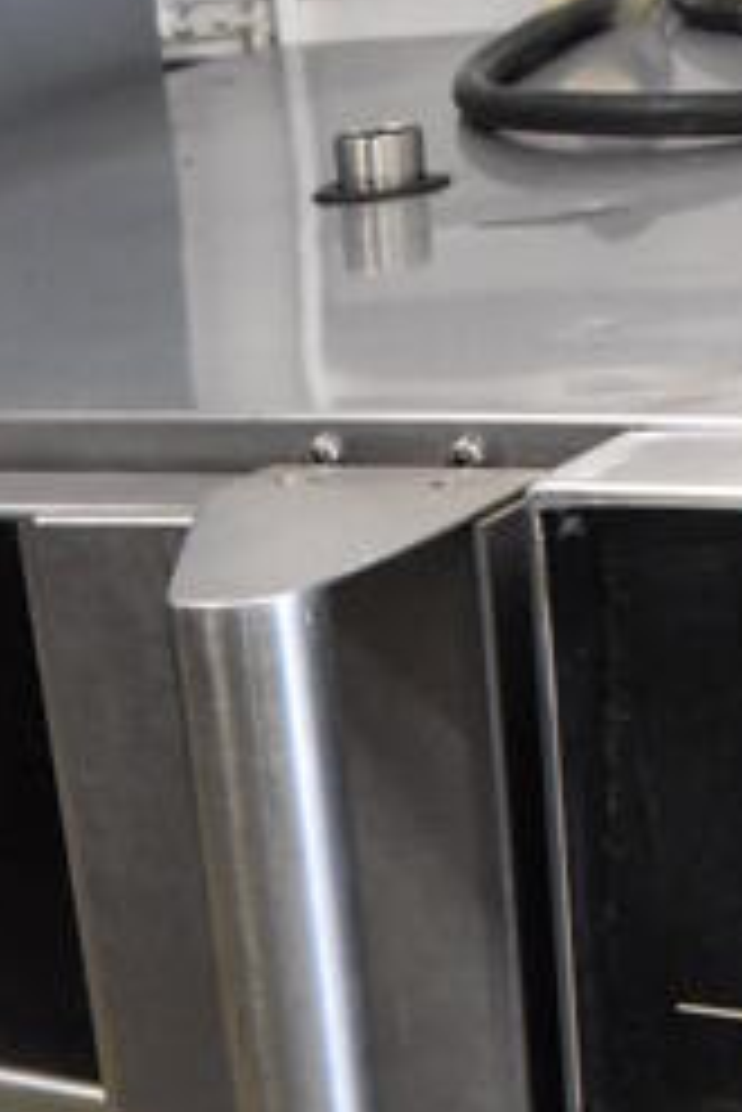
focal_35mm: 100
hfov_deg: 13.6
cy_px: 1839
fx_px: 3087
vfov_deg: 17.5
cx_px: 166
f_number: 3.5
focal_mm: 18
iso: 4500
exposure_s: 1/125
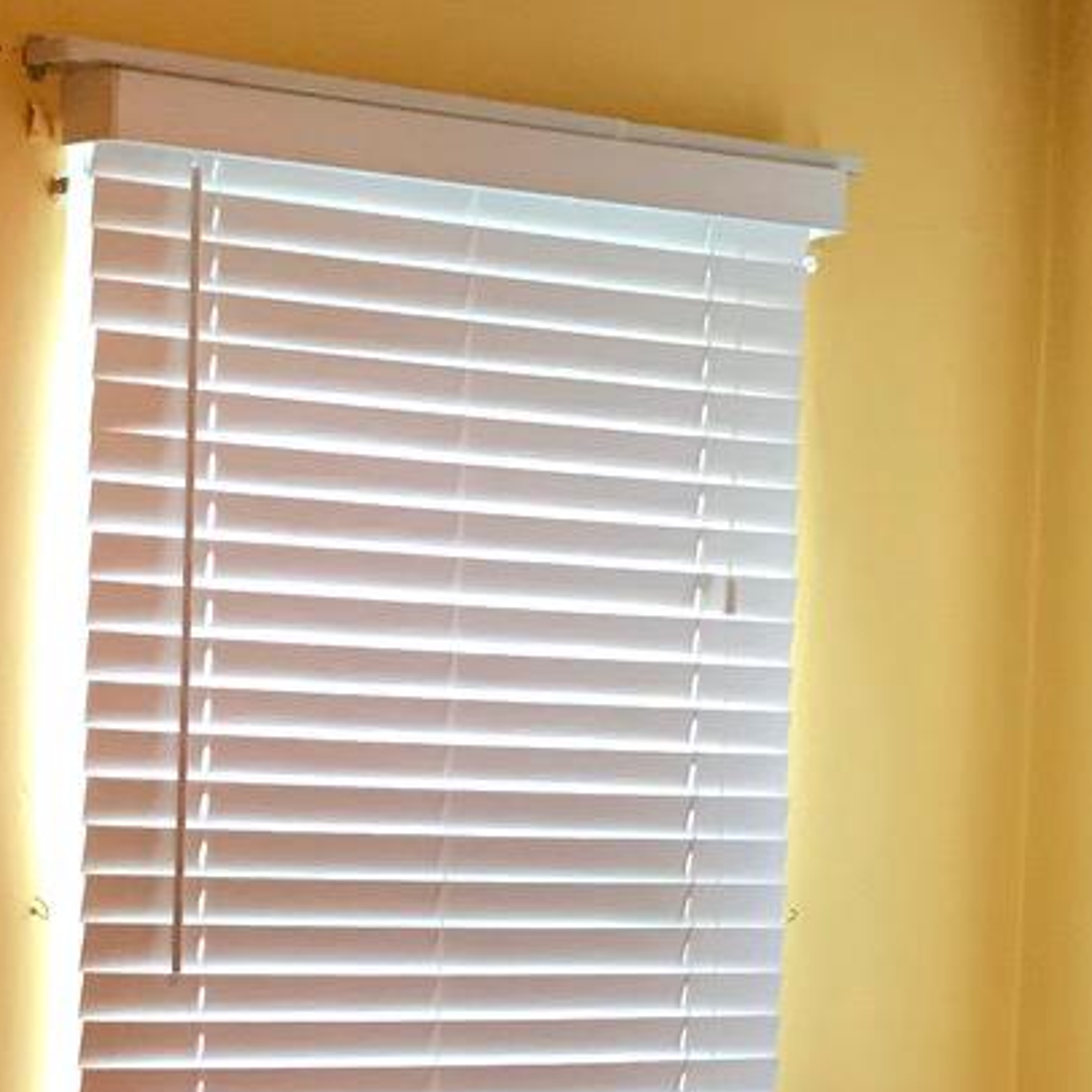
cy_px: 1213
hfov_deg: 14.1
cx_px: 229
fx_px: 4390
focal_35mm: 123
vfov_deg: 13.9
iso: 40
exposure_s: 1/30
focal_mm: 3.99
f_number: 1.8
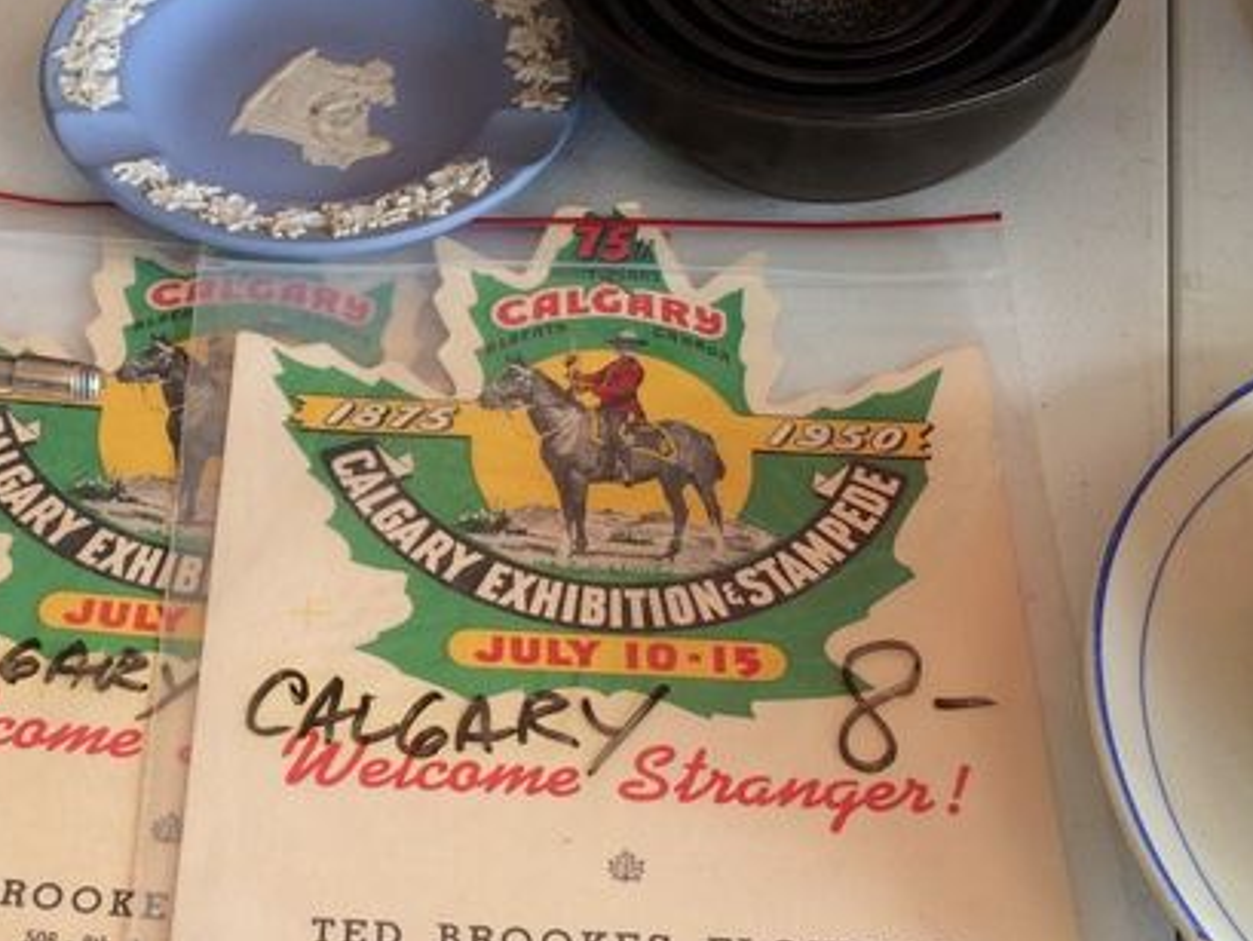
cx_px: 312
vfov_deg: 22.3
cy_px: 464
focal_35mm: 66
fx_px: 2390
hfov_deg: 28.9
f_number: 2.2
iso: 40
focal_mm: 4.12
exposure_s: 1/50
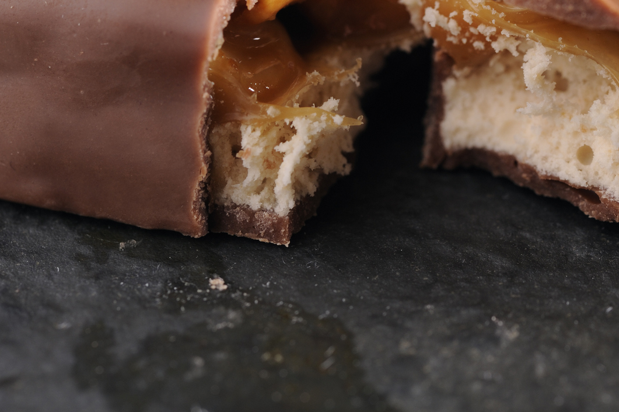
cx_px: 519
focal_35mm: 100
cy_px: 31
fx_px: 1718
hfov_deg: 20.1
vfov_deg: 13.5
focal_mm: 50
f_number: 5.6
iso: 200
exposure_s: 1/200
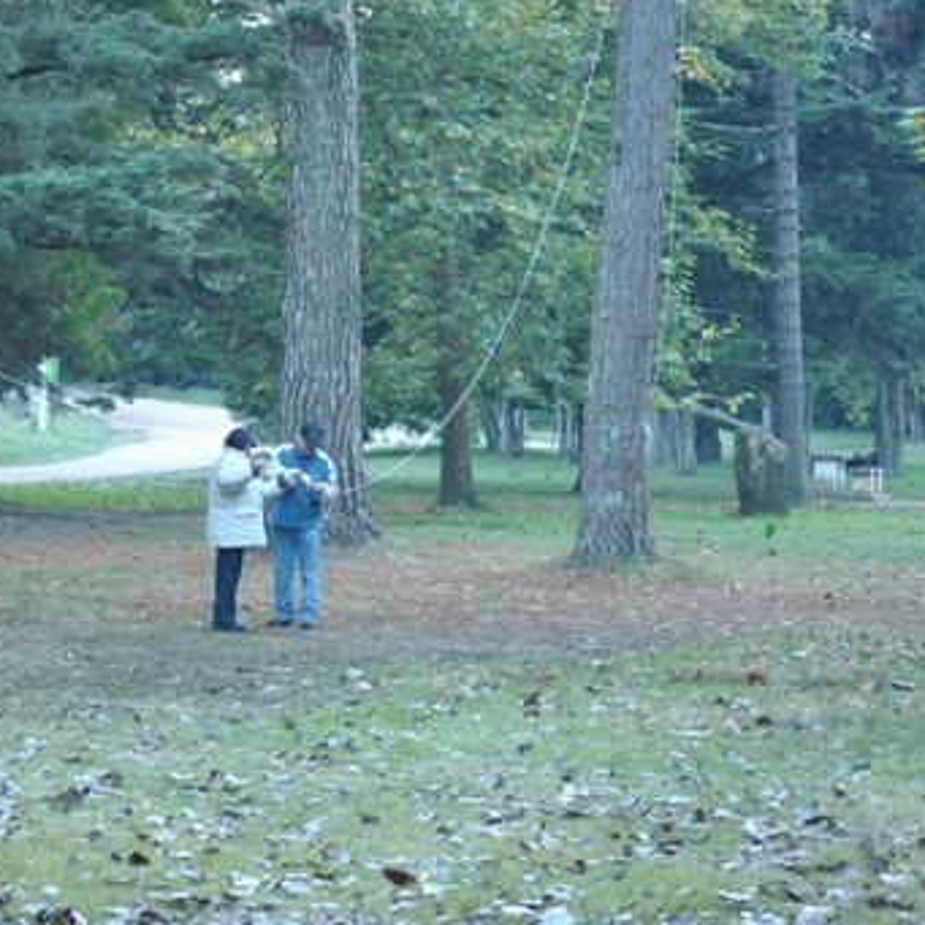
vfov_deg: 13.2
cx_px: 263
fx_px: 3985
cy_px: 486
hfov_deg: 13.2
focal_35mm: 132
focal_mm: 55
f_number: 4
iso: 100
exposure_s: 1/6
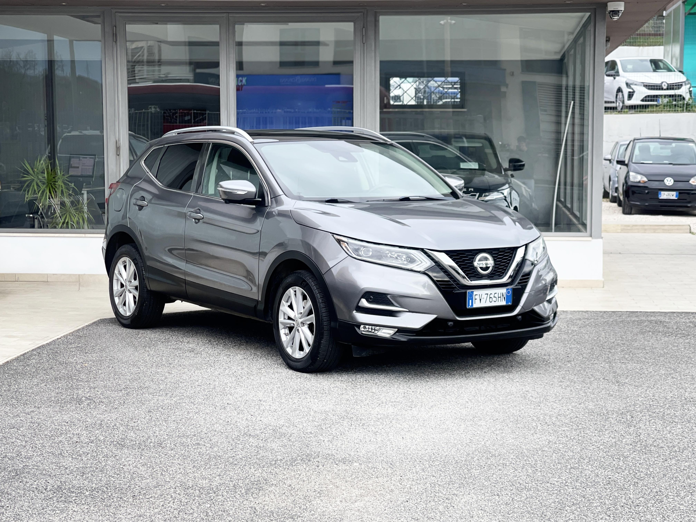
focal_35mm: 64
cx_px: 348
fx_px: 1287
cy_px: 261
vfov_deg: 22.9
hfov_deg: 30.3
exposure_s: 1/356
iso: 32
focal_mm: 7.5
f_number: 2.2
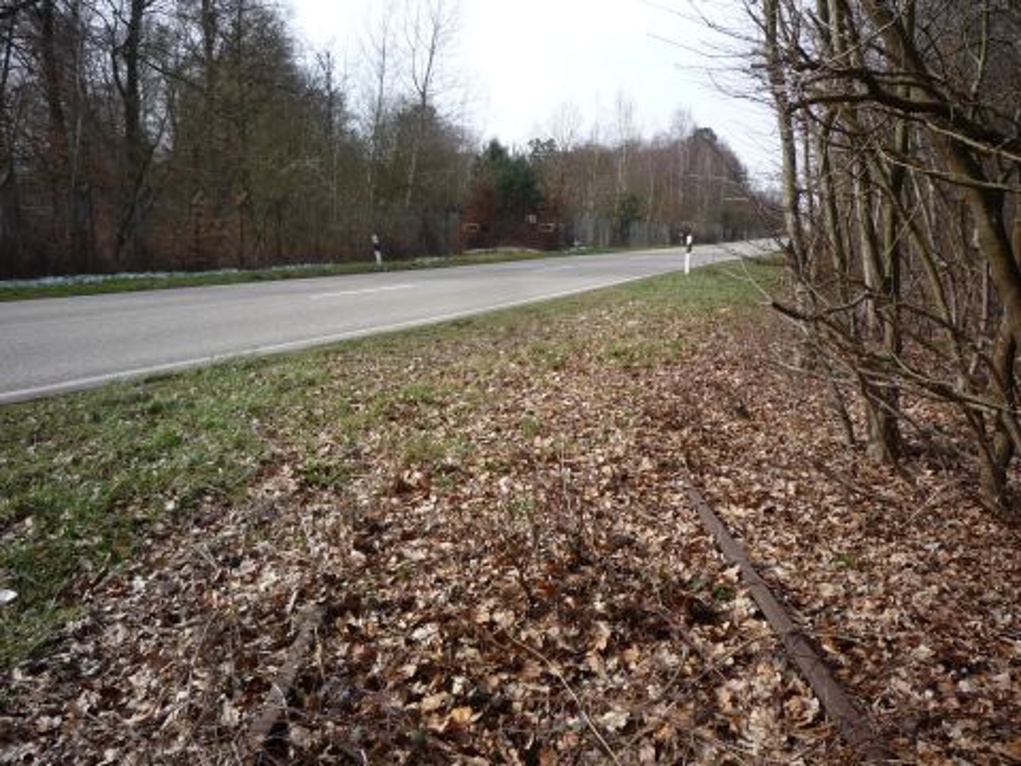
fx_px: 944
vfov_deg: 44.2
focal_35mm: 32
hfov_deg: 56.8
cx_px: 510
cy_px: 383
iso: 100
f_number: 4
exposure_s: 1/400
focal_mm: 5.2
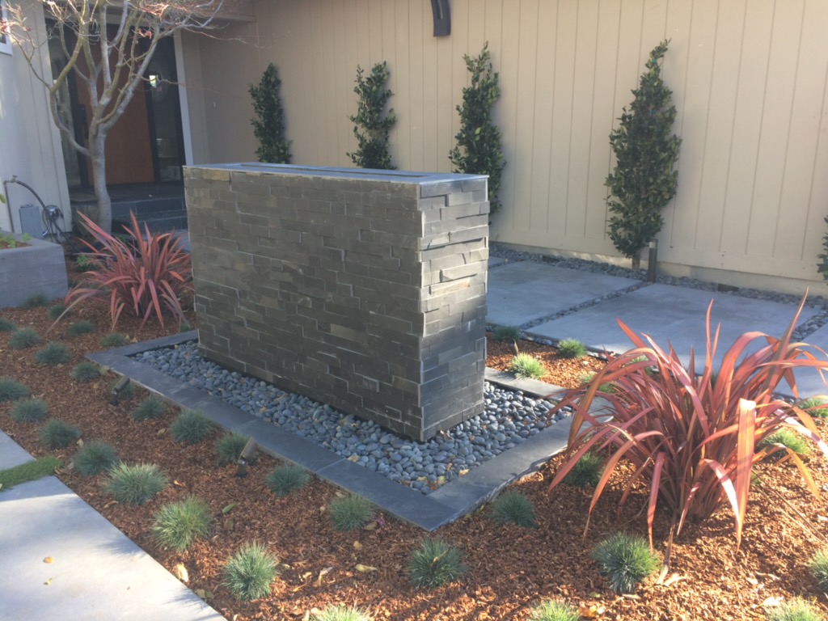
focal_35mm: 29
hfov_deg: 61.7
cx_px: 414
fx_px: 694
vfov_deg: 48.2
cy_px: 310
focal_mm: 4.15
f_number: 2.2
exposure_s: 1/172
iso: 32
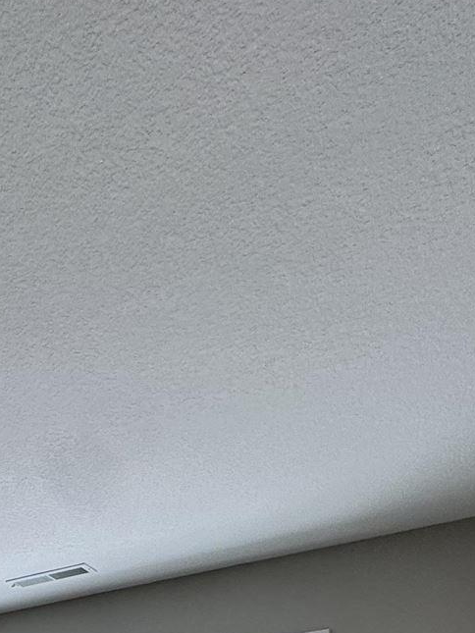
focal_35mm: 50
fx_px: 914
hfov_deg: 25.0
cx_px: -150
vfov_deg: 26.7
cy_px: 962
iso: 40
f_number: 2.2
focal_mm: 2.22
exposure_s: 1/185
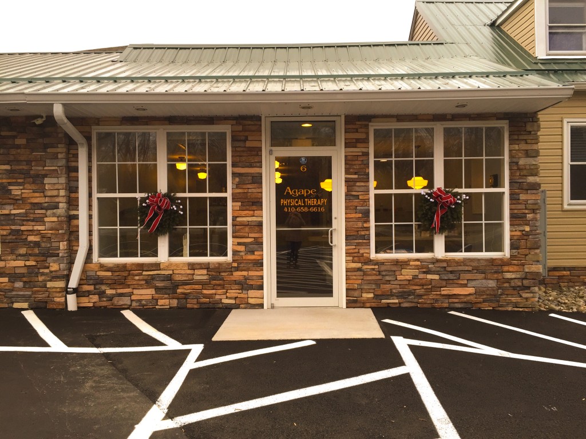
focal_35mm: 29
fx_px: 491
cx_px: 293
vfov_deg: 48.2
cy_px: 220
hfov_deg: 61.7
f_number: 2.2
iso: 32
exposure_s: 1/205
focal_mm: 4.15
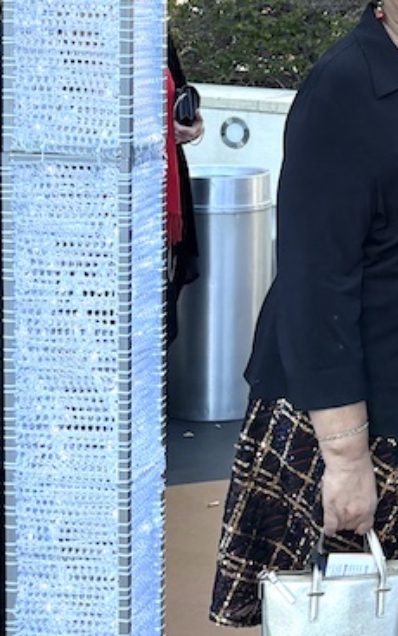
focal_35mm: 90
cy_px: 114
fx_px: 1559
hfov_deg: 14.0
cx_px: 510
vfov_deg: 22.7
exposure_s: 1/861
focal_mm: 5.96
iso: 64
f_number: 1.6
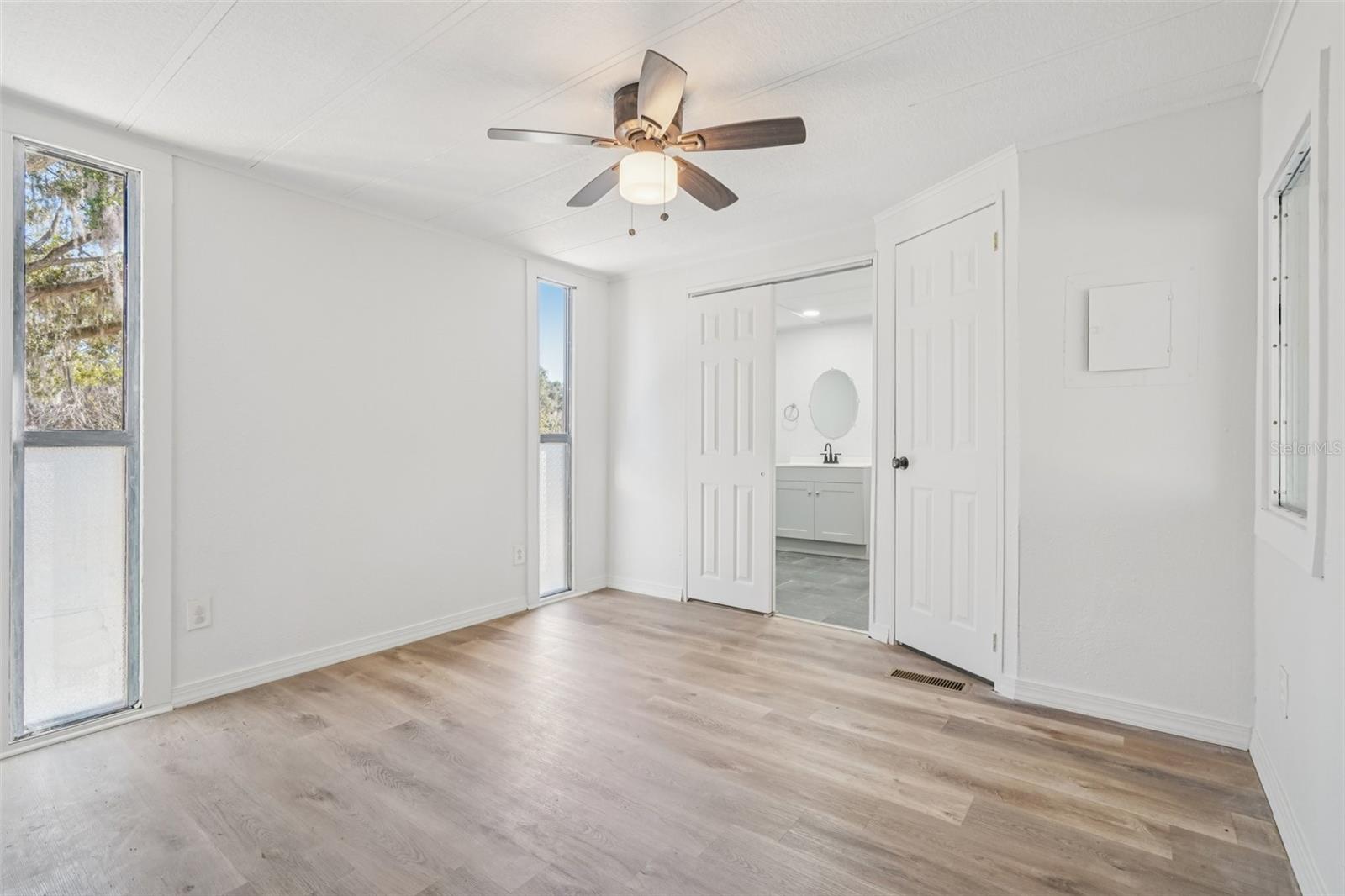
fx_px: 598
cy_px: 448
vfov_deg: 73.7
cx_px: 672
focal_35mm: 16
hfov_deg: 96.7
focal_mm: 16
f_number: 8
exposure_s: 1/20
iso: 400
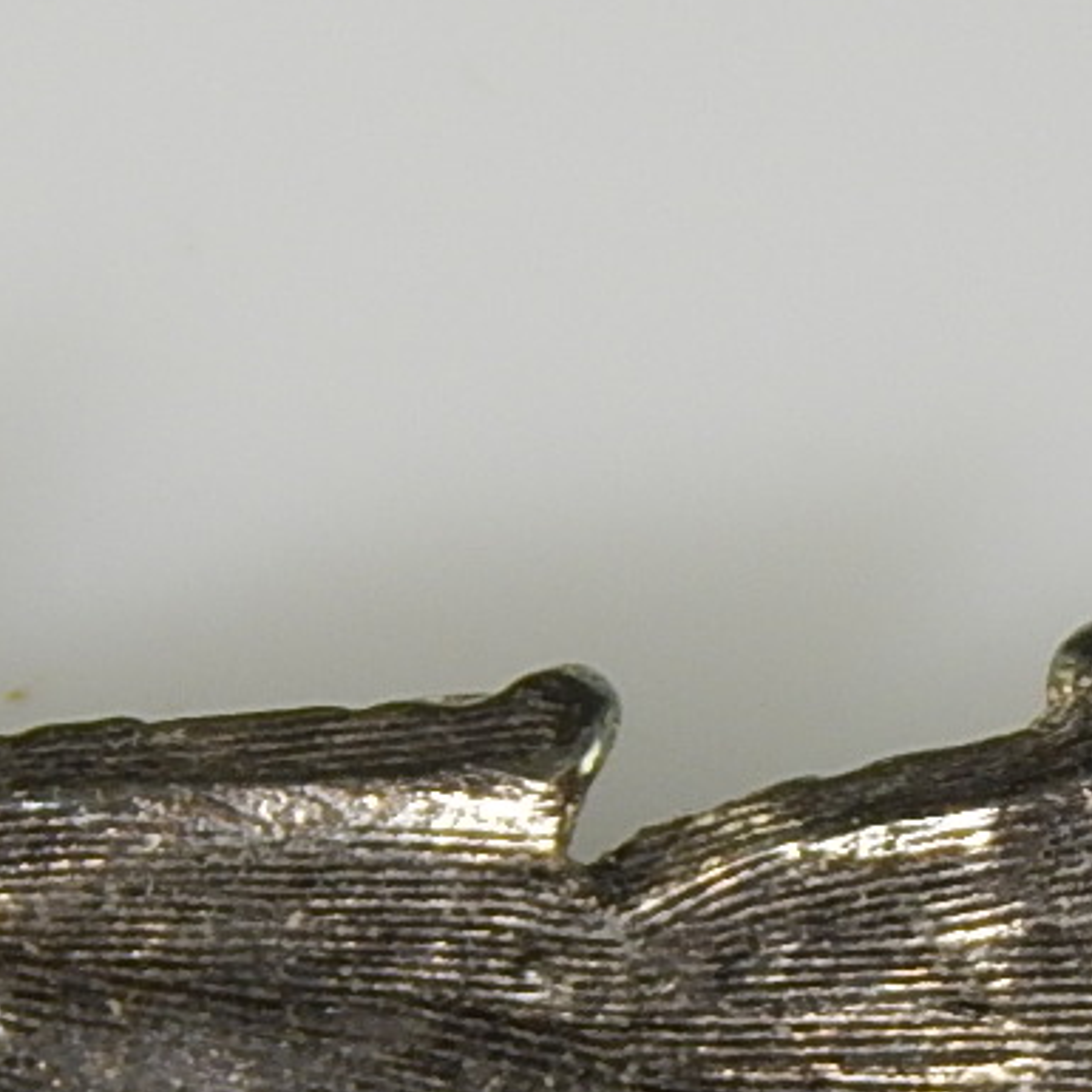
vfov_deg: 2.6
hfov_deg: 2.6
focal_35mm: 668
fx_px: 23841
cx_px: 669
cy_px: 1203
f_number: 5.3
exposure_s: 1/30
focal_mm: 32.8
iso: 160
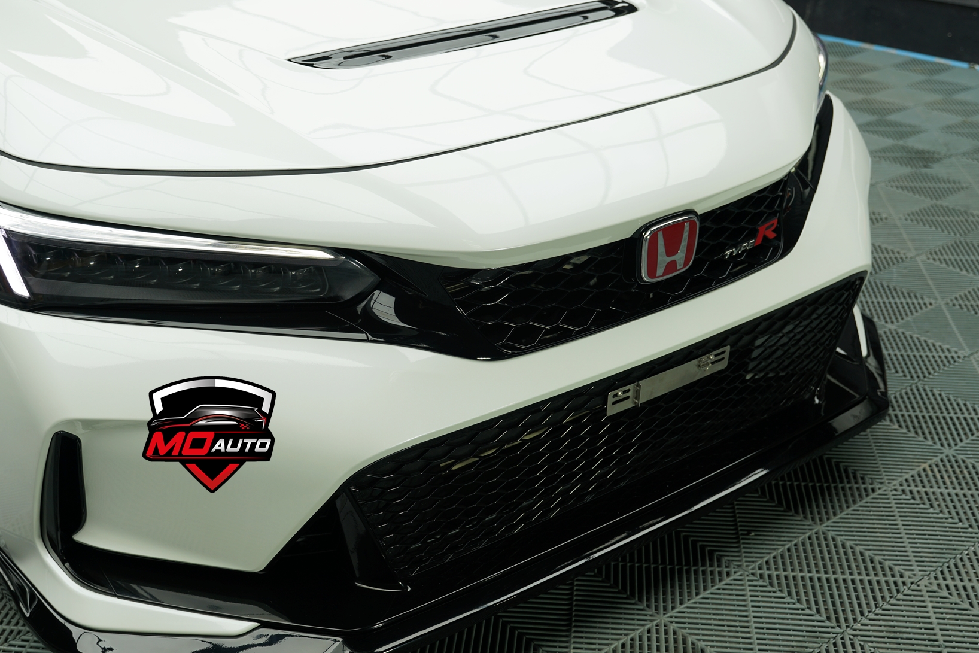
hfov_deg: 44.4
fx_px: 1197
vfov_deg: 30.5
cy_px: 334
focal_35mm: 44
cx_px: 428
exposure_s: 1/80
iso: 100
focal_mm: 36
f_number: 4.5
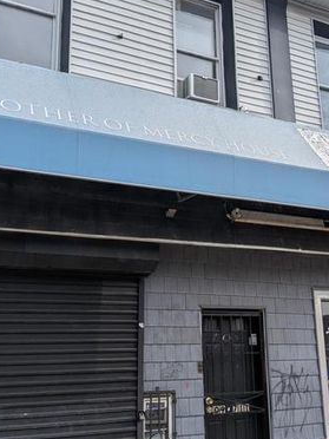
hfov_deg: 33.4
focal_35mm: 43
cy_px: 199
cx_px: 209
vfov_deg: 43.8
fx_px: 545
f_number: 1.7
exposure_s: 1/1447
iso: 29
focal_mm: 4.53
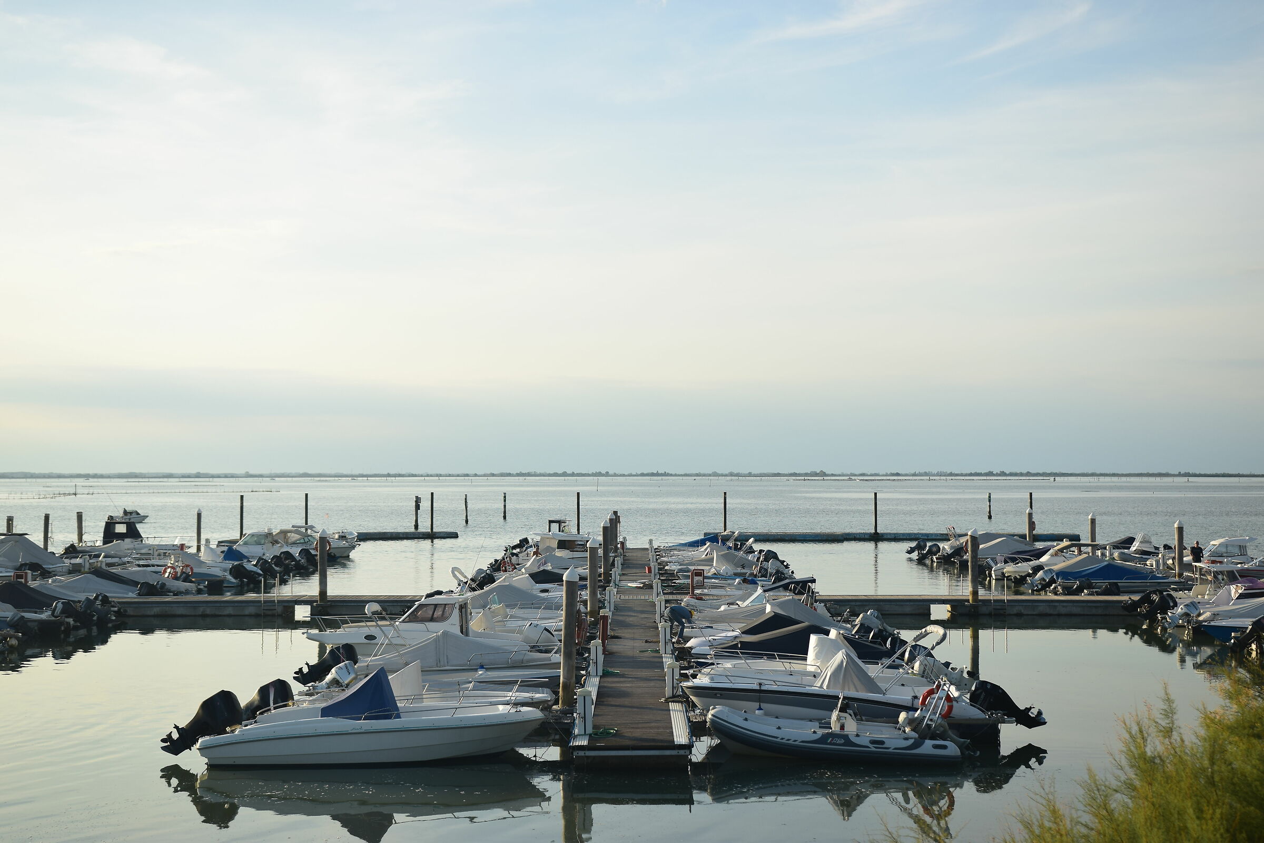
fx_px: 1843
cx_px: 632
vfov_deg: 25.8
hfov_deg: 37.9
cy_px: 422
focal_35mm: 52
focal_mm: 35
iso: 100
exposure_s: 1/500
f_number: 2.8
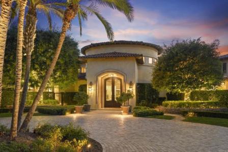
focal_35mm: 31
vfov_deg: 42.4
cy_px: 76
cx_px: 114
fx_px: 197
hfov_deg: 60.2
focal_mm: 31
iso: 800
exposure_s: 4
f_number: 7.1
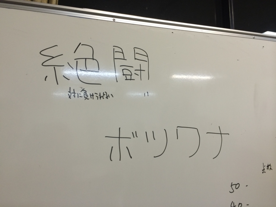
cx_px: 138
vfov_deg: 46.8
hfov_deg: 60.0
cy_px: 104
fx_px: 239
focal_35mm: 30
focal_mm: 4.12
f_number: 2.2
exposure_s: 1/30
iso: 50
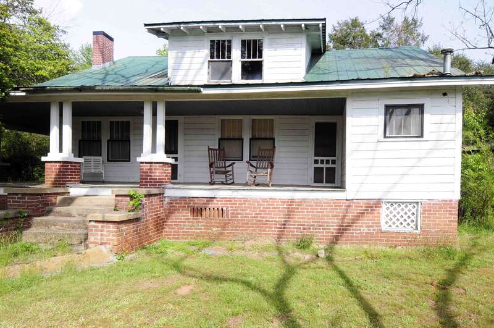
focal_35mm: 18
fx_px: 247
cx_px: 247
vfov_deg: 67.2
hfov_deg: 90.1
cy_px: 164
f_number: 8
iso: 200
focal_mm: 12
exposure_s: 1/200
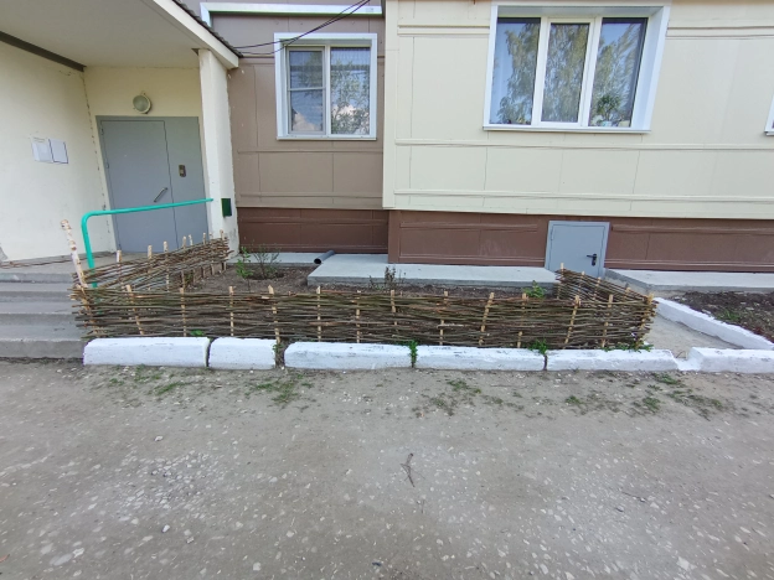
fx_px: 358
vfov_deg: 78.1
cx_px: 387
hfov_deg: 94.5
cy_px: 290
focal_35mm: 16
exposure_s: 1/190
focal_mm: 1.65
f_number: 2.2
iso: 51
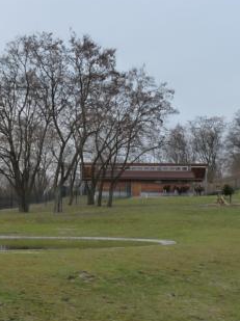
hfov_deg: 20.8
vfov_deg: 27.8
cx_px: 58
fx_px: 648
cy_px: 183
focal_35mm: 70
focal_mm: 4.8
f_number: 5.6
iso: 160
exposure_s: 1/200
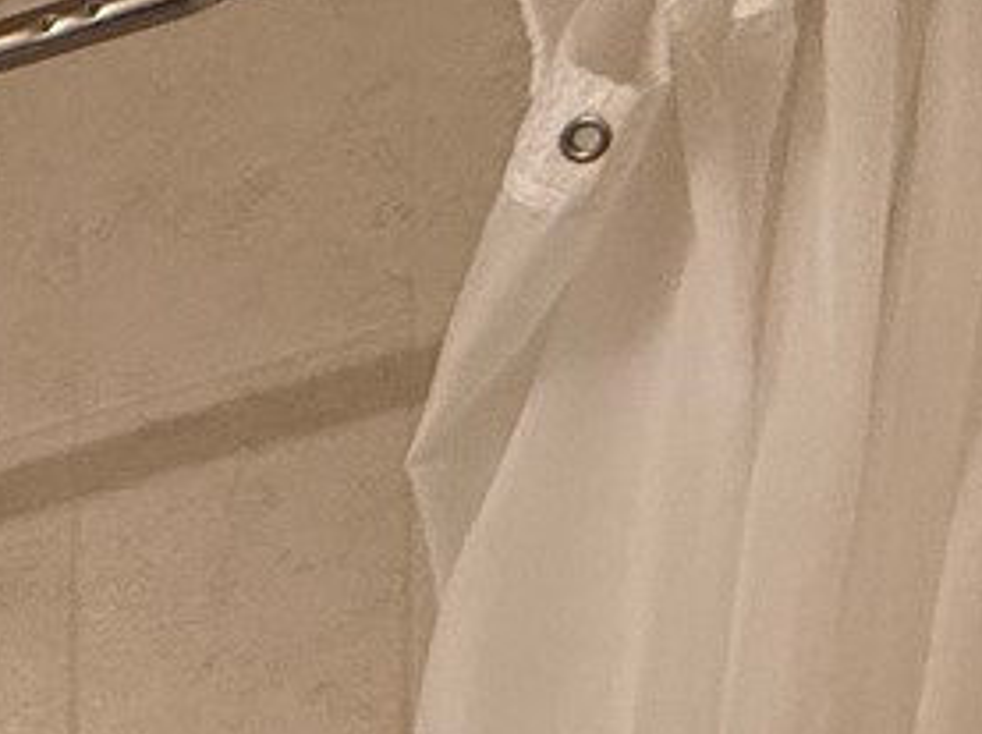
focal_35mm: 81
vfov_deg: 14.5
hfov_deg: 13.4
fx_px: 2295
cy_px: 1542
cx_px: -1609
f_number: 2.2
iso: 100
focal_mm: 2.22
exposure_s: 1/120
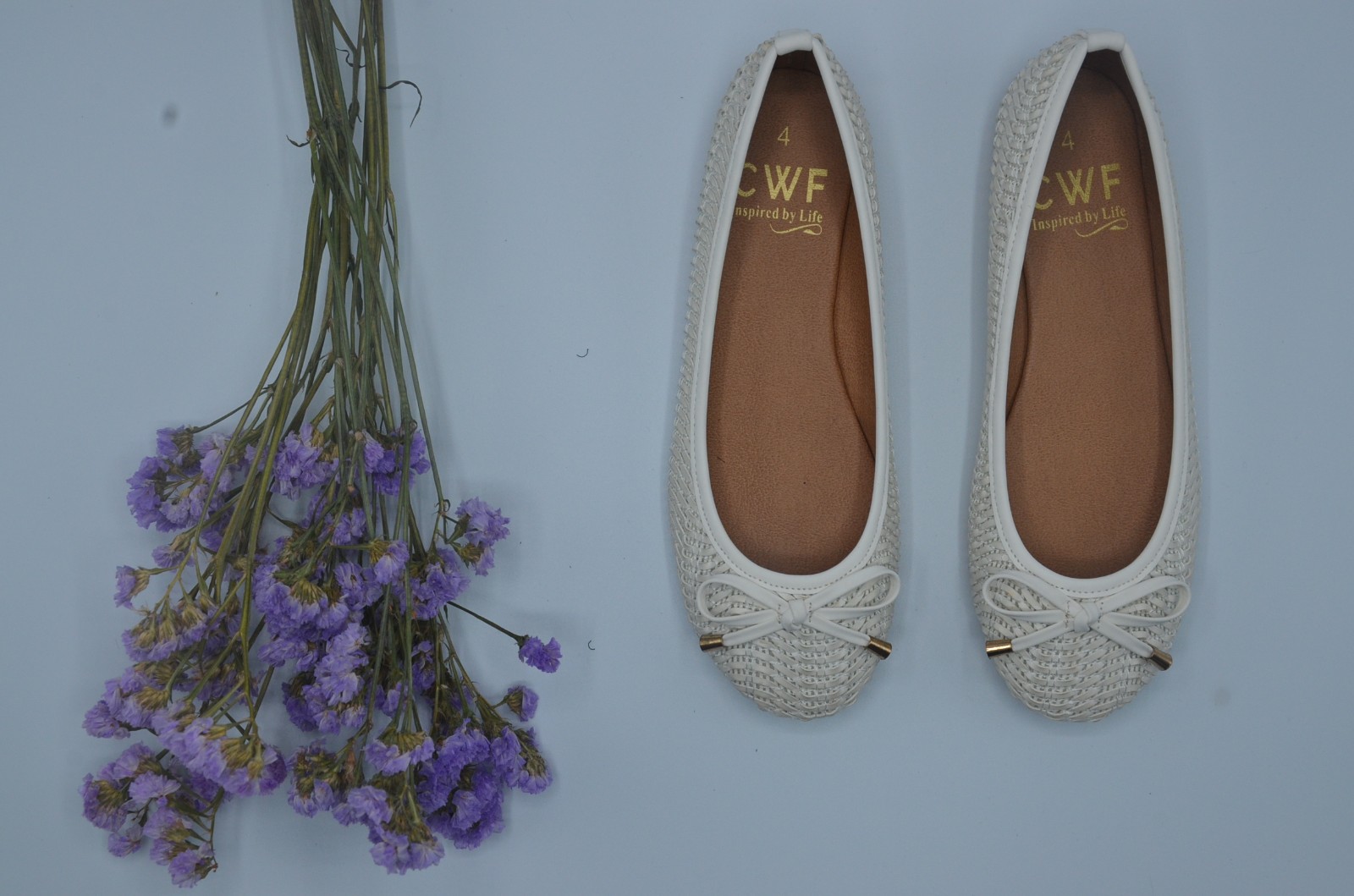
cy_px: 448
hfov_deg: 41.2
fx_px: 1801
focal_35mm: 48
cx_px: 677
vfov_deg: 27.9
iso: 640
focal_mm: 32
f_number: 10
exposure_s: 1/400
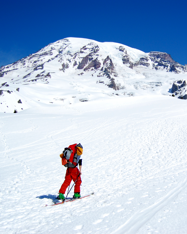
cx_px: 129
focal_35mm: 41
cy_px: 118
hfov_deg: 36.3
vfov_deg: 45.1
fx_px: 282
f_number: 4
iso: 200
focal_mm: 19
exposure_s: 1/4000
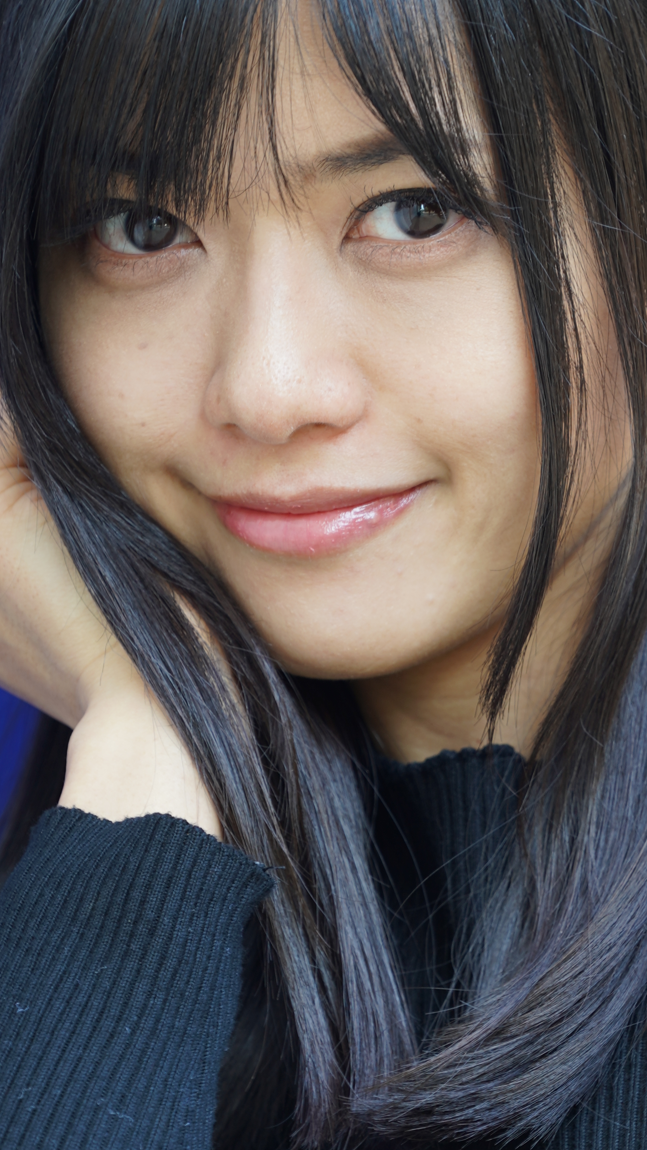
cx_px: 375
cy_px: 630
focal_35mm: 437
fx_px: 13327
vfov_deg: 4.9
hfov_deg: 2.8
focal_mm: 200
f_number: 5.6
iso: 100
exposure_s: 1/13
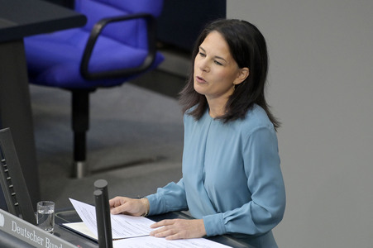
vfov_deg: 3.4
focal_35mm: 400
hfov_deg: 5.2
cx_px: 186
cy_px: 124
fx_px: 4141
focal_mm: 400
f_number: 5.6
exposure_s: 1/640
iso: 8000
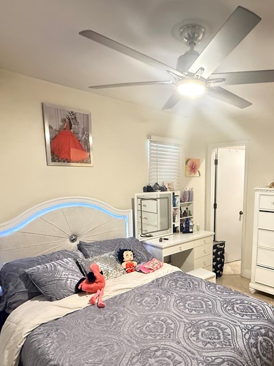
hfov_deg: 55.2
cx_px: 191
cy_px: 215
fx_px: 253
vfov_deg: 71.0
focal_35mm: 24
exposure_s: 1/60
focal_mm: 2.22
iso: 800
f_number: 2.2
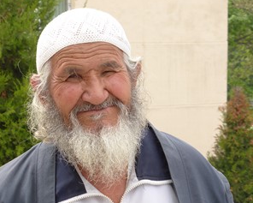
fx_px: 1176
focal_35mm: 157
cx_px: 103
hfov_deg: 12.3
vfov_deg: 9.8
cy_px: 110
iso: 100
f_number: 5.3
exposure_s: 1/160
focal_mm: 19.4
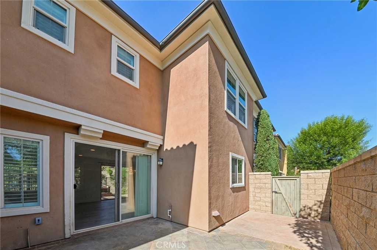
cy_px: 125
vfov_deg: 89.8
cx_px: 188
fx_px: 126
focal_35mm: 12
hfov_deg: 112.7
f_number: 22
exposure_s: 1/40
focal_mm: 12
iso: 250
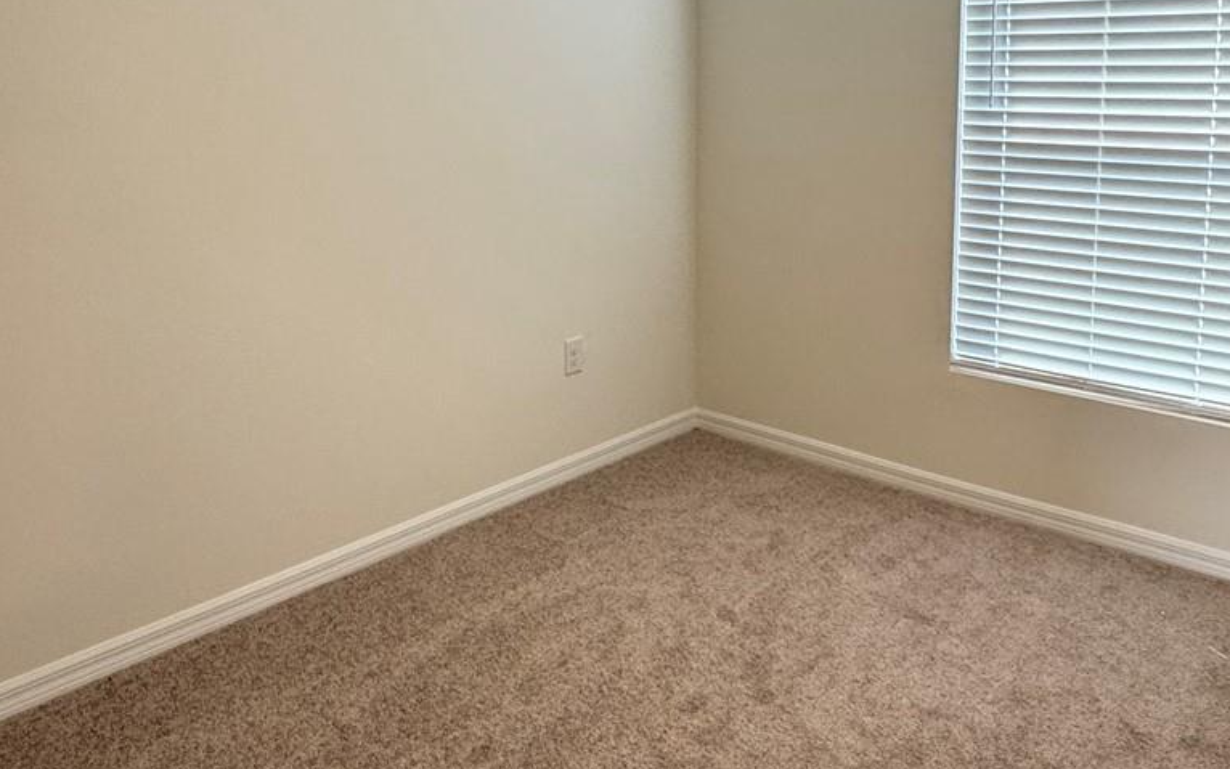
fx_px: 1039
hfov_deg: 61.1
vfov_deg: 39.6
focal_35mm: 31
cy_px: 199
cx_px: 665
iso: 200
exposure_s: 1/120
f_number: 2.2
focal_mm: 2.22
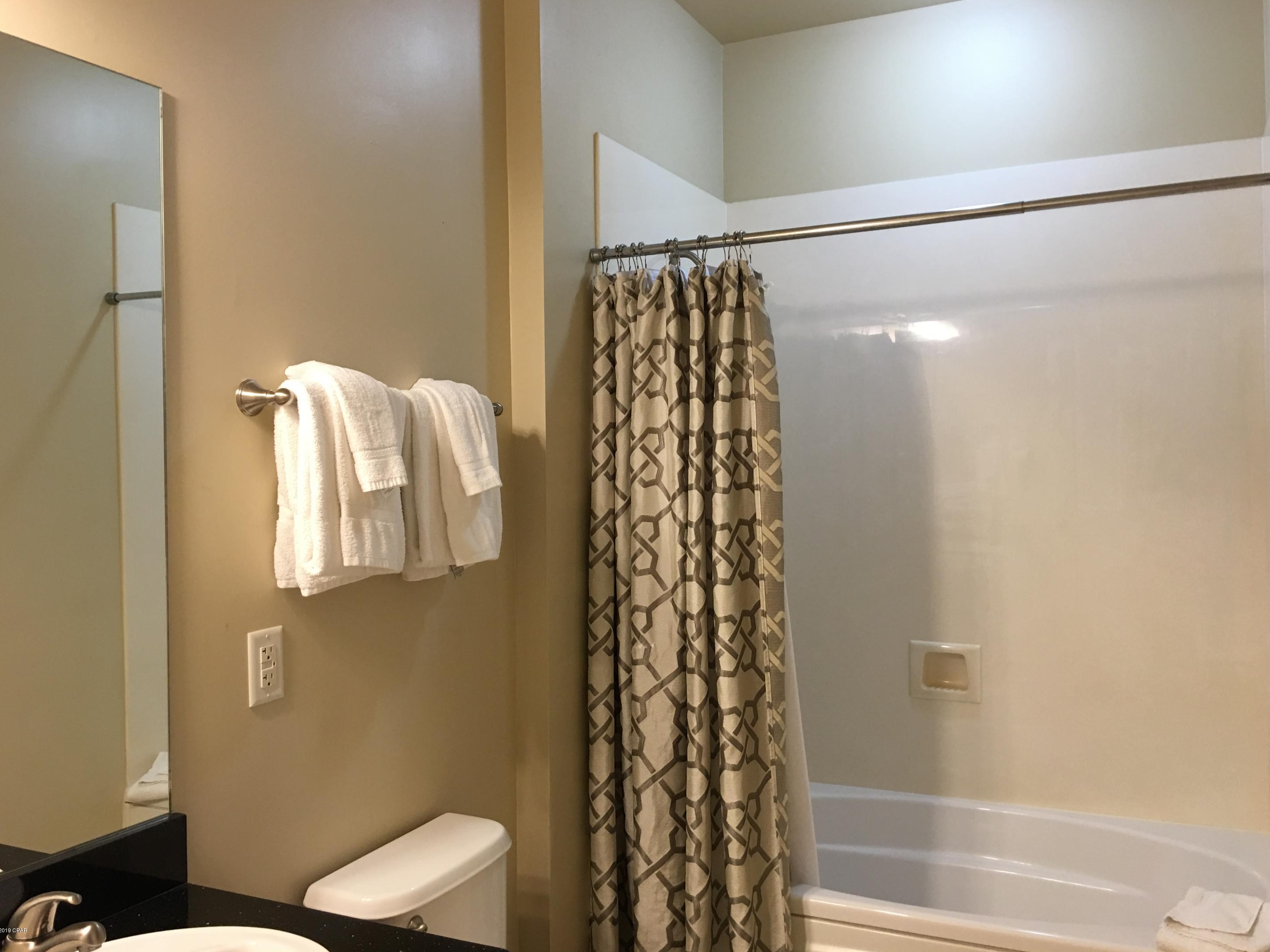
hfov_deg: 60.0
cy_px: 469
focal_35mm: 30
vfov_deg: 46.8
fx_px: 1101
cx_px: 649
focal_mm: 4.15
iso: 40
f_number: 2.2
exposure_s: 1/15
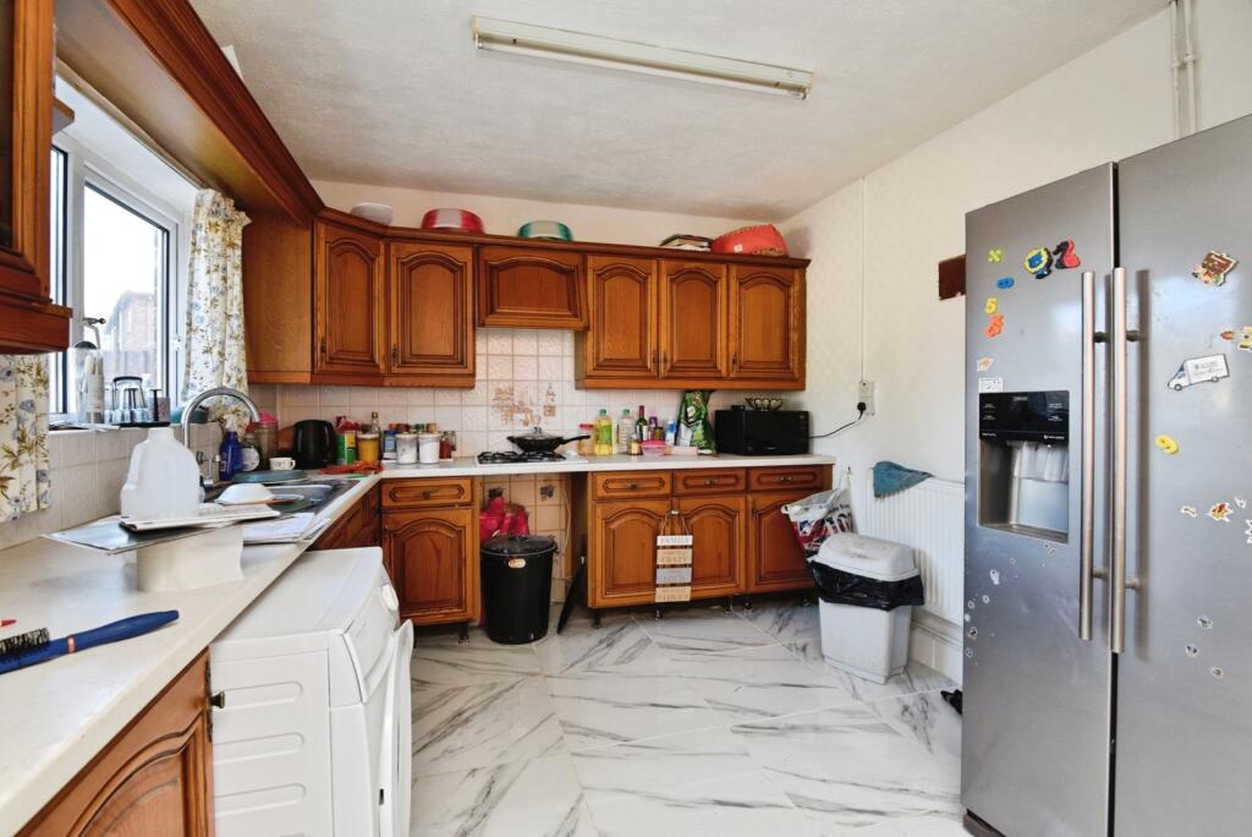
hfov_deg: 96.7
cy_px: 418
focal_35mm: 16
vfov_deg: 73.8
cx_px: 626
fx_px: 557
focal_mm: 16
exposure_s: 1/30
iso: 400
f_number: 7.1
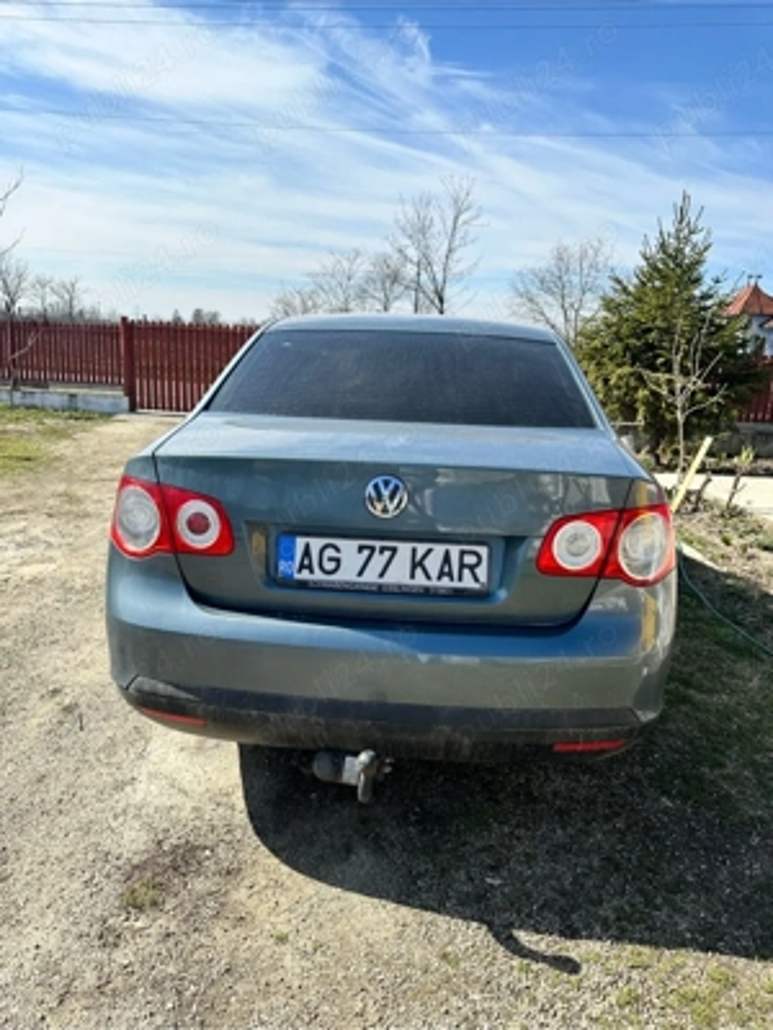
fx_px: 715
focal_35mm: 24
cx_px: 386
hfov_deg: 56.8
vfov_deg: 71.6
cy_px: 515
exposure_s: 1/4184
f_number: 1.78
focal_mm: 6.86
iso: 80
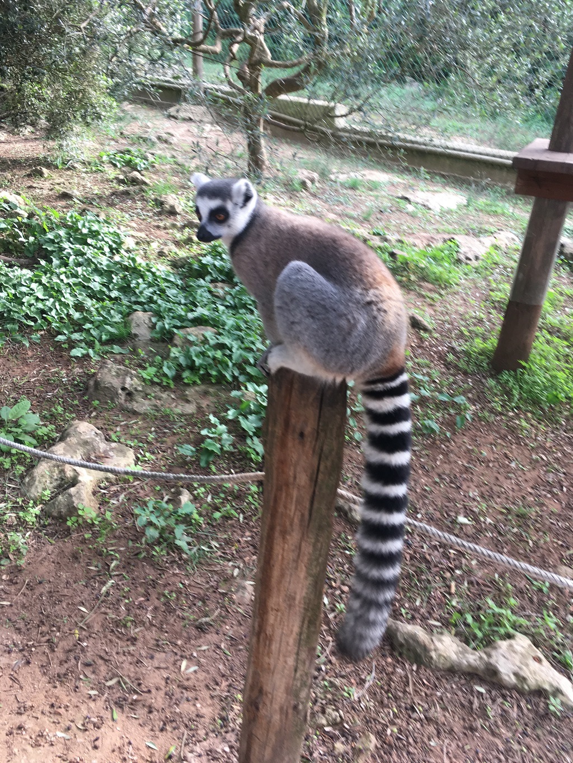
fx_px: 640
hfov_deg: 48.2
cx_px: 286
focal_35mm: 29
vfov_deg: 61.7
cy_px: 382
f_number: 2.2
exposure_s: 1/100
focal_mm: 4.15
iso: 32
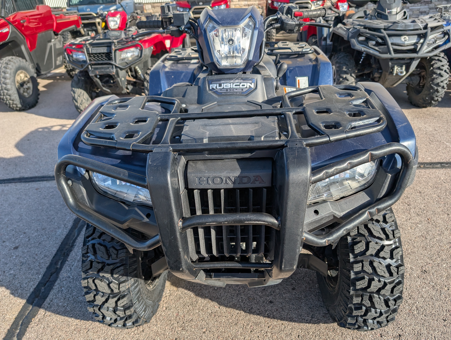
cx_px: 226
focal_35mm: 24
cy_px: 170
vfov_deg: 56.9
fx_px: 313
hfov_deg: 71.5
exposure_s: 1/595
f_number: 1.68
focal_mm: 6.9
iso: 19
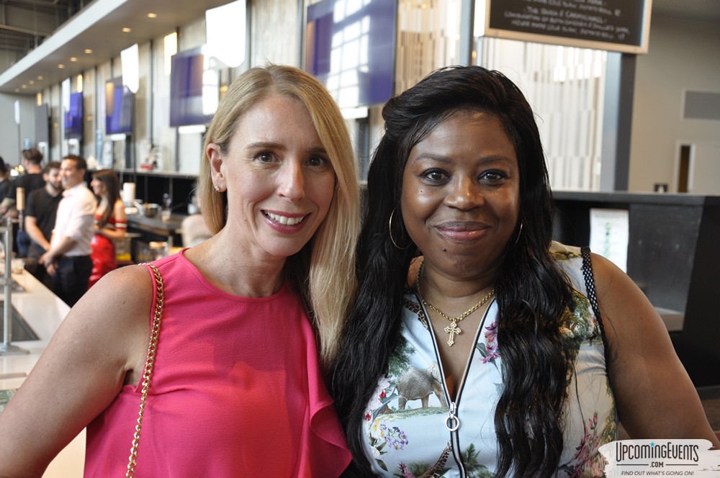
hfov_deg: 43.7
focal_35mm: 45
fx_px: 899
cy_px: 239
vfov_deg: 29.8
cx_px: 360
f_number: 5
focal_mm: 30
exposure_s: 1/13
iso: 400
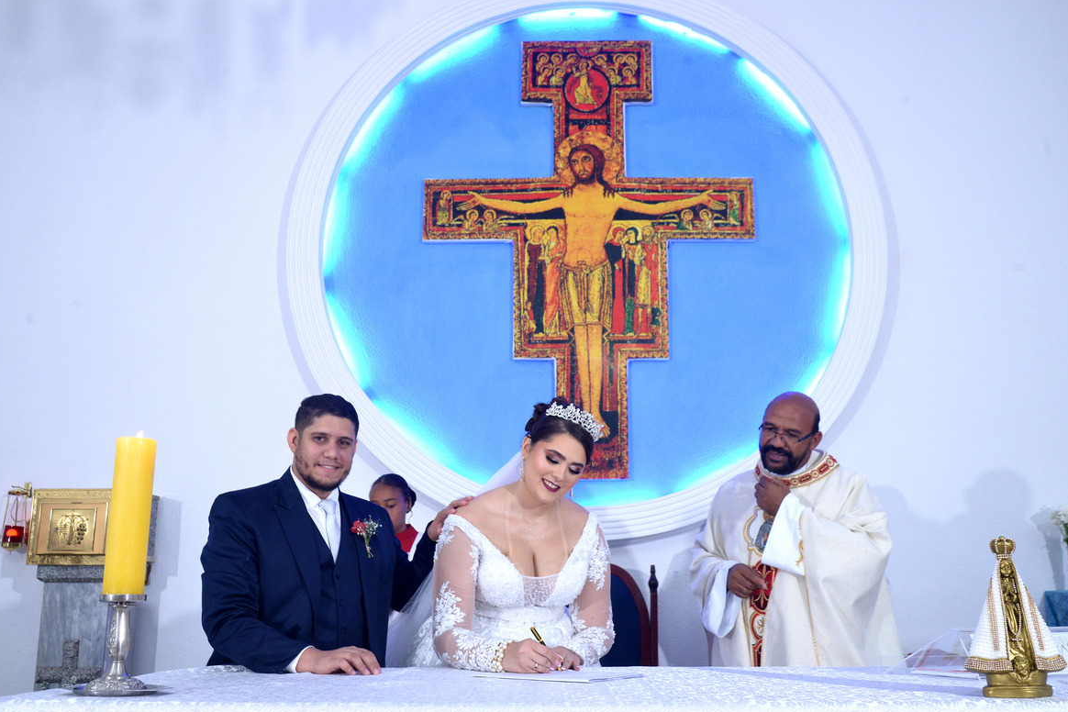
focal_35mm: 33
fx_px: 979
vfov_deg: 40.0
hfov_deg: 57.2
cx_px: 539
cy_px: 357
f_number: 6.3
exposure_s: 1/100
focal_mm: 32
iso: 2200
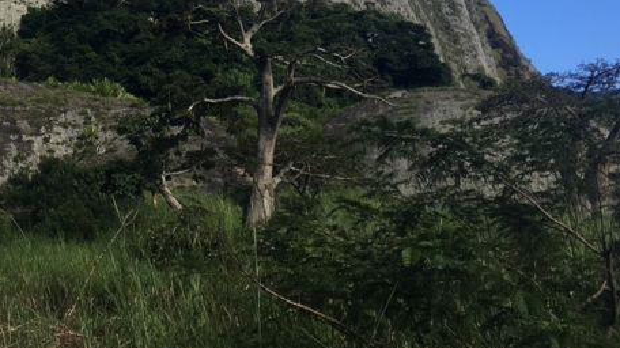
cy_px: -154
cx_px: -3
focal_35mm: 71
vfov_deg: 15.8
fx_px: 1167
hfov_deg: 28.0
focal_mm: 4.15
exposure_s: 1/663
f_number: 2.2
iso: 25
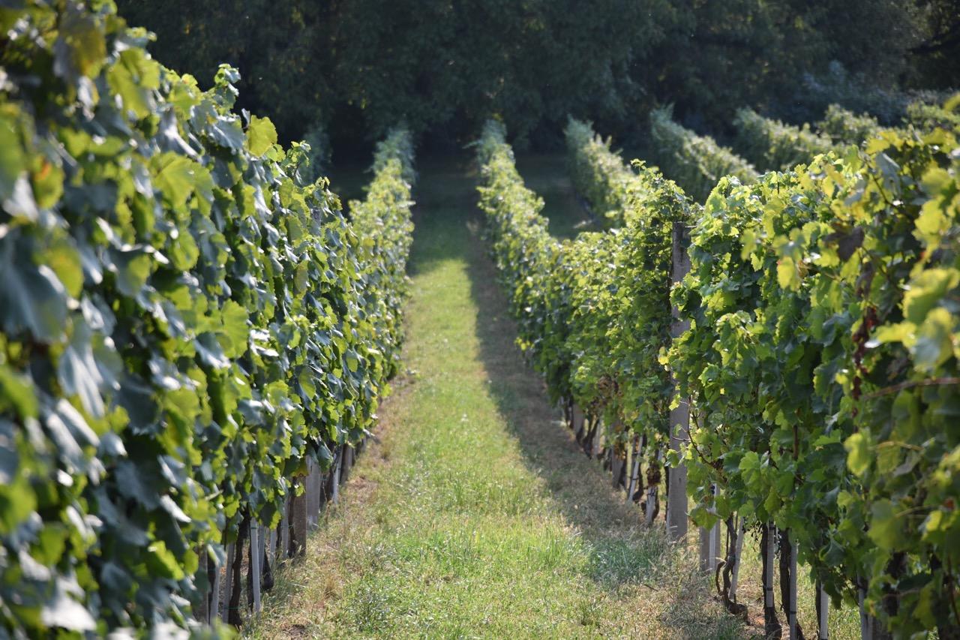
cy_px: 320
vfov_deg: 13.0
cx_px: 480
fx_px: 2799
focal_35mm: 105
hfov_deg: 19.5
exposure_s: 1/1000
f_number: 4
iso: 200
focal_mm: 105
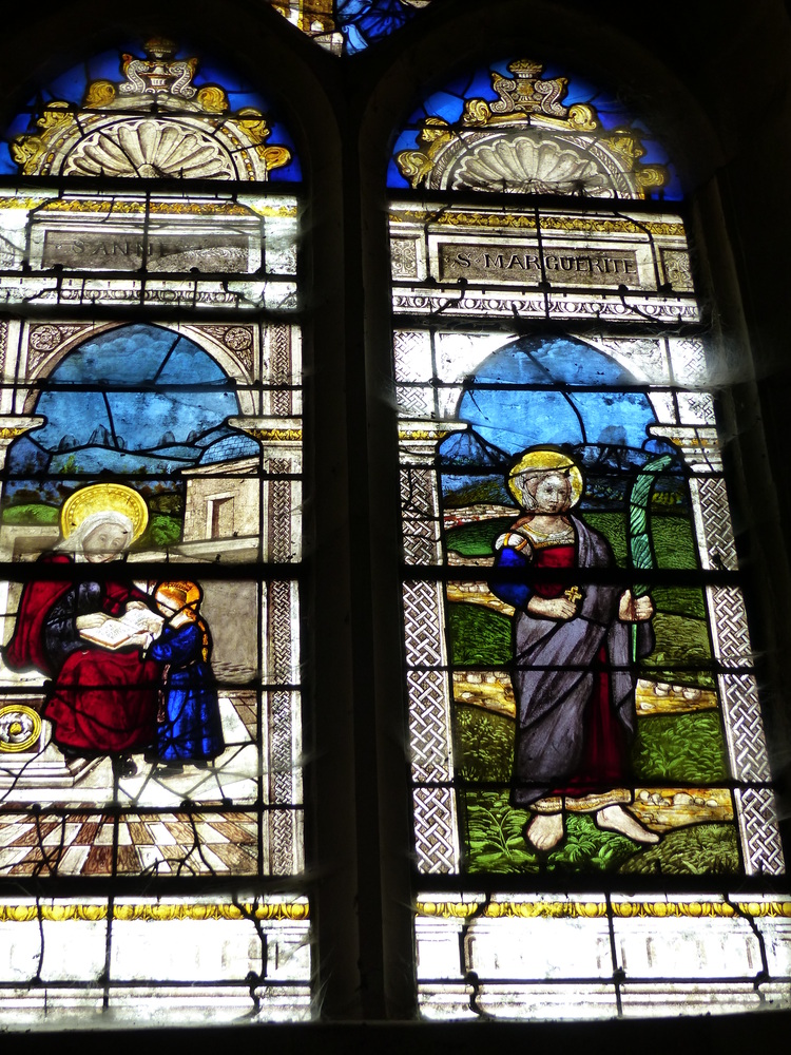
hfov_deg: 21.3
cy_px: 528
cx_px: 396
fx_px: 2102
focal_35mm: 69
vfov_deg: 28.2
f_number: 2.8
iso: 160
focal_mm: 12.5
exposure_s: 1/100
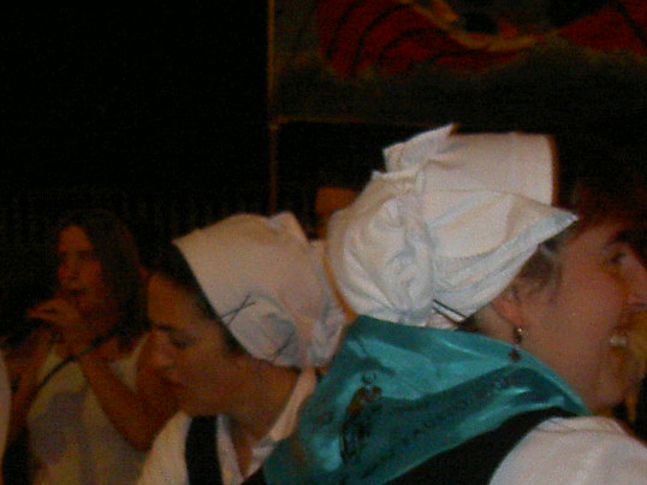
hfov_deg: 16.9
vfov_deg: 12.7
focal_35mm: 116
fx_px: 2167
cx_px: 183
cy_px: 432
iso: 100
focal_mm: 8
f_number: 2.8
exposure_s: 1/59.5
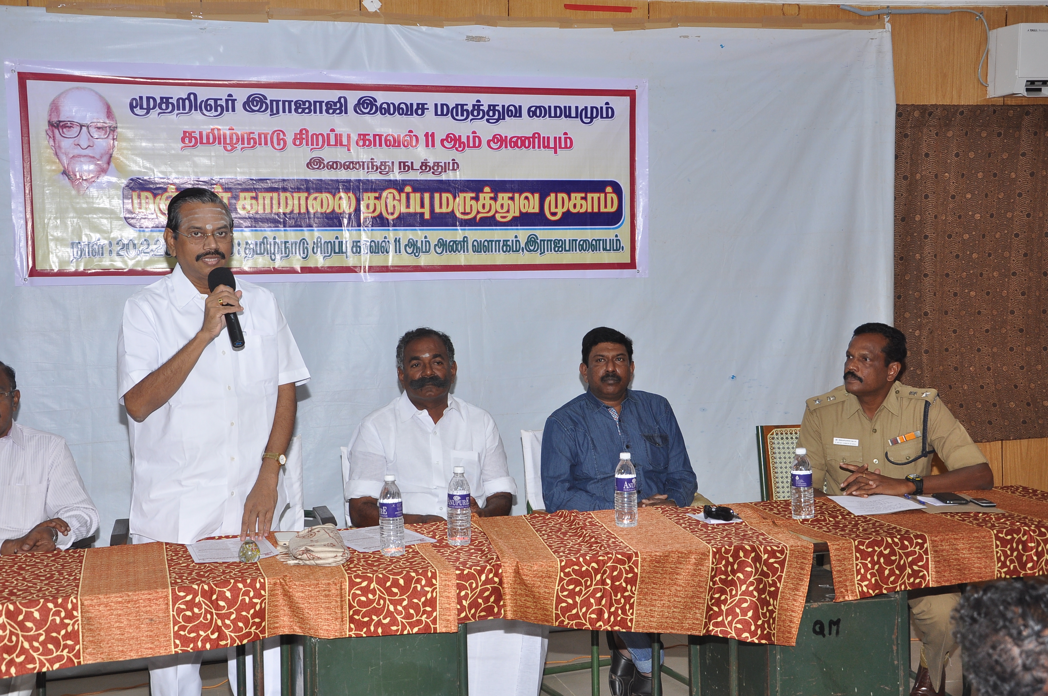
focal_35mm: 45
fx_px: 1308
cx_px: 524
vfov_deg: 29.8
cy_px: 348
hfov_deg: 43.7
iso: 400
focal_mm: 30
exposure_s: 1/125
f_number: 5.6
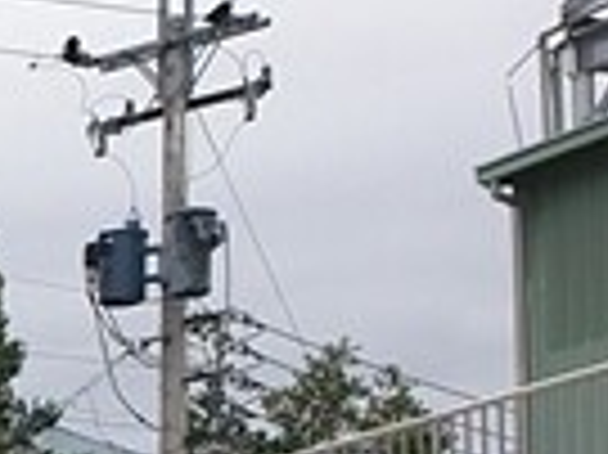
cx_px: -964
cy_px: 1088
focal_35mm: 154
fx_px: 2702
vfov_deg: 8.7
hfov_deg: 10.6
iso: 50
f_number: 2.4
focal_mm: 4.3
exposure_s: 1/855
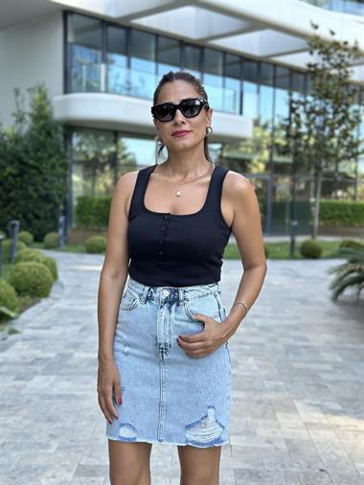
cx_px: 182
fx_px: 672
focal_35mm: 48
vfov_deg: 39.6
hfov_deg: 30.3
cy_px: 242
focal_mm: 6.86
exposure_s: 1/345
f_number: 1.78
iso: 80
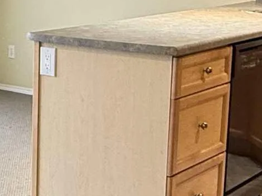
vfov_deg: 16.2
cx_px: -65
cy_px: 67
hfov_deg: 20.0
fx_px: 688
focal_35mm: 91
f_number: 2.2
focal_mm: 2.22
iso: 400
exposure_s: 1/60
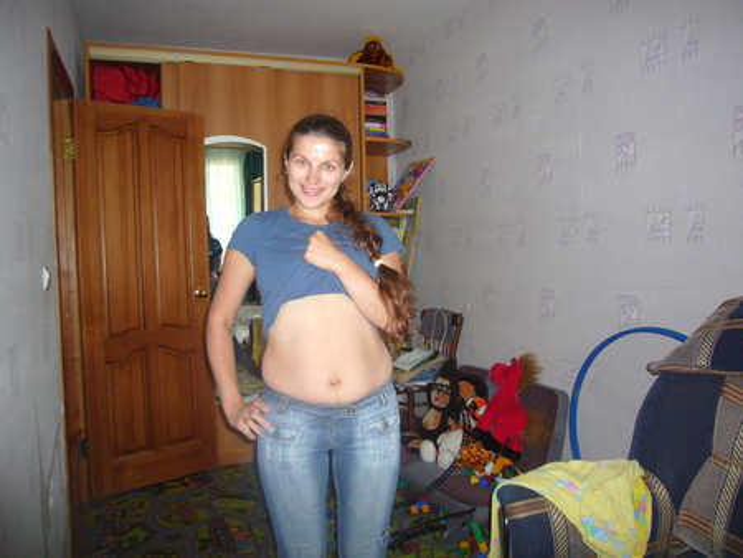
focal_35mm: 28
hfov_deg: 63.4
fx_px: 601
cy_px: 279
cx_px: 372
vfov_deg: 49.8
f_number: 2.8
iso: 200
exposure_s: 1/30
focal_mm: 4.6
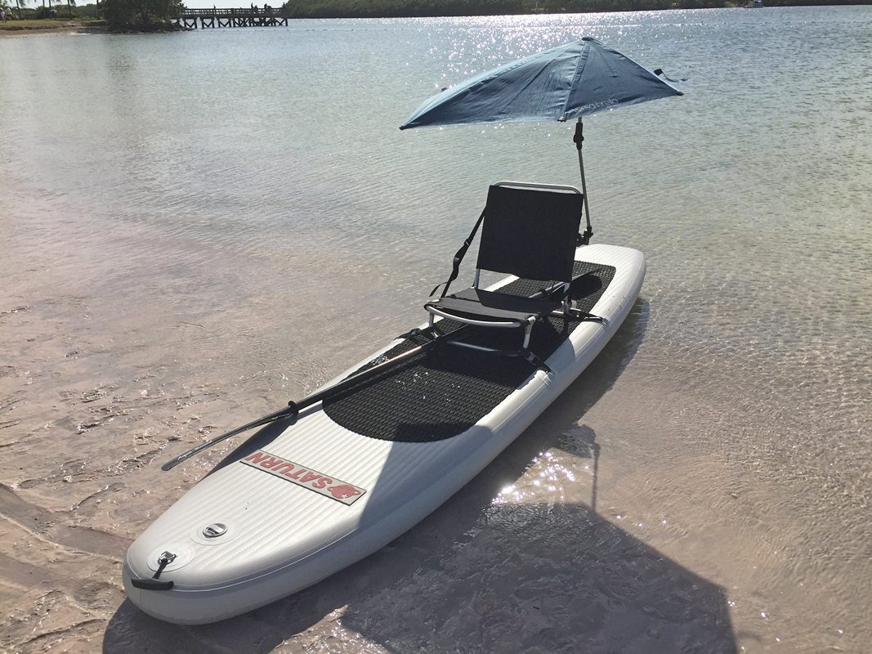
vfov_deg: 48.2
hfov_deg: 61.7
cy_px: 327
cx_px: 436
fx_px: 730
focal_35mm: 29
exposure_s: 1/4405
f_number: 2.2
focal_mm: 4.15
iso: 32
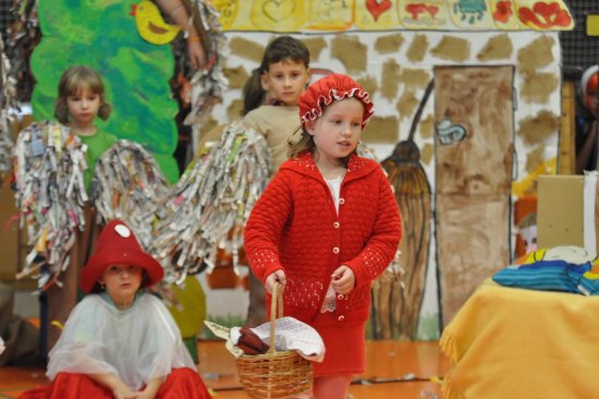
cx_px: 300
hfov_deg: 12.2
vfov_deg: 8.2
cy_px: 200
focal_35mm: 168
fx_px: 2794
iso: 1600
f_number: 2.8
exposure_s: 1/250
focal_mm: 112
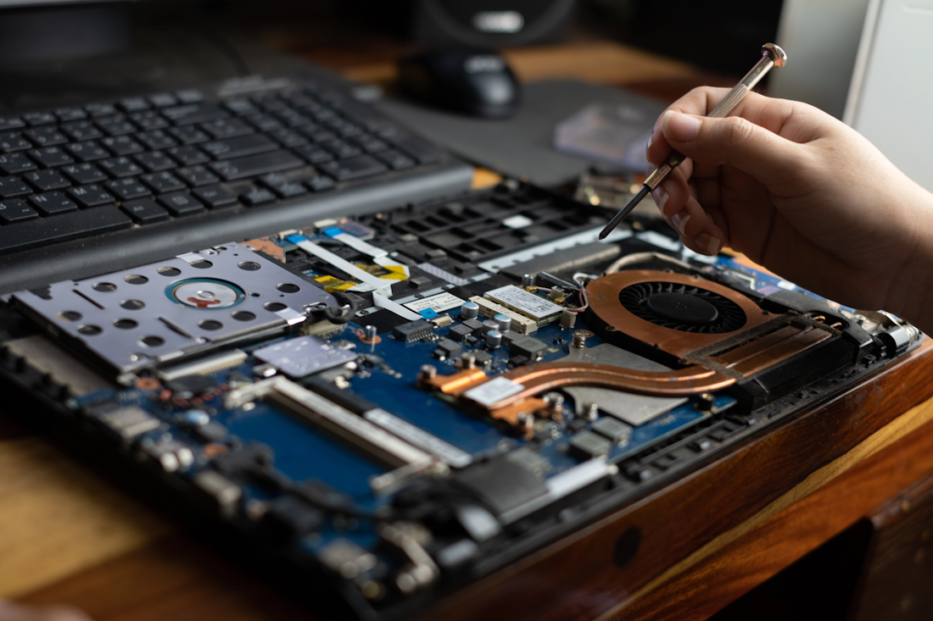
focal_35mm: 53
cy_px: 310
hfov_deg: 37.5
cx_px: 466
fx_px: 1373
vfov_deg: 25.5
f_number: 2.5
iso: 200
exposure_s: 1/60
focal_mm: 35
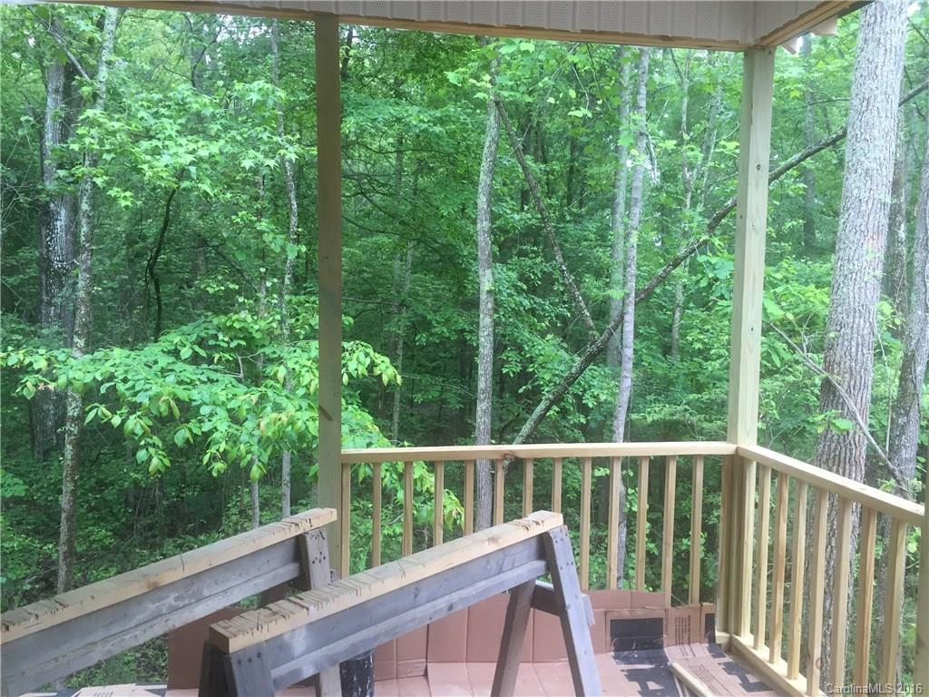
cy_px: 348
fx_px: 778
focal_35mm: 29
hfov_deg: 61.7
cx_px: 464
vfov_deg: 48.2
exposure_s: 1/30
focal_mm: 4.15
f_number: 2.2
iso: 64
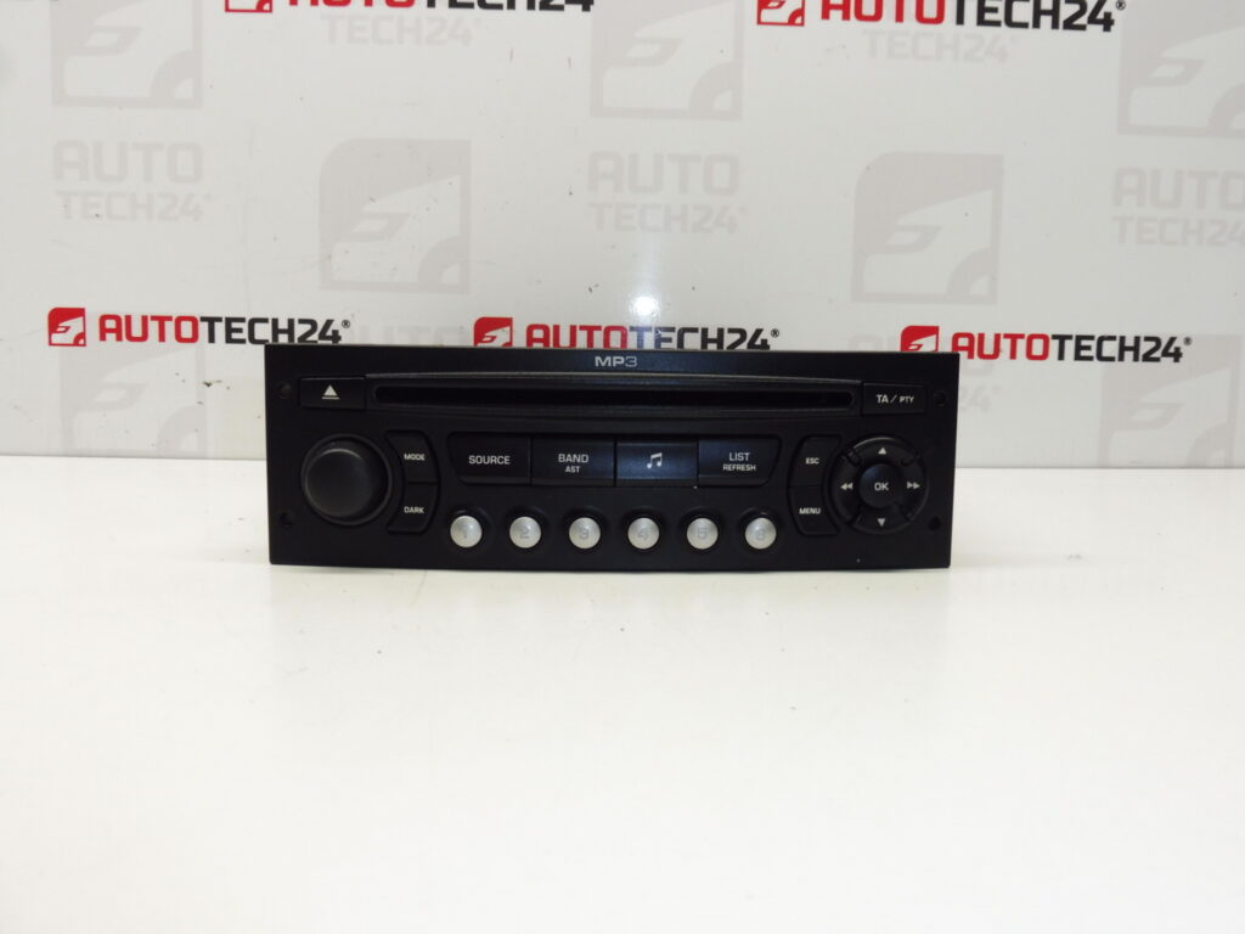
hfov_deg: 60.0
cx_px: 622
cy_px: 467
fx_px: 1079
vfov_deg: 46.8
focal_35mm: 30
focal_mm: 5.4
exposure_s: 1/60
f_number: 3.5
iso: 200
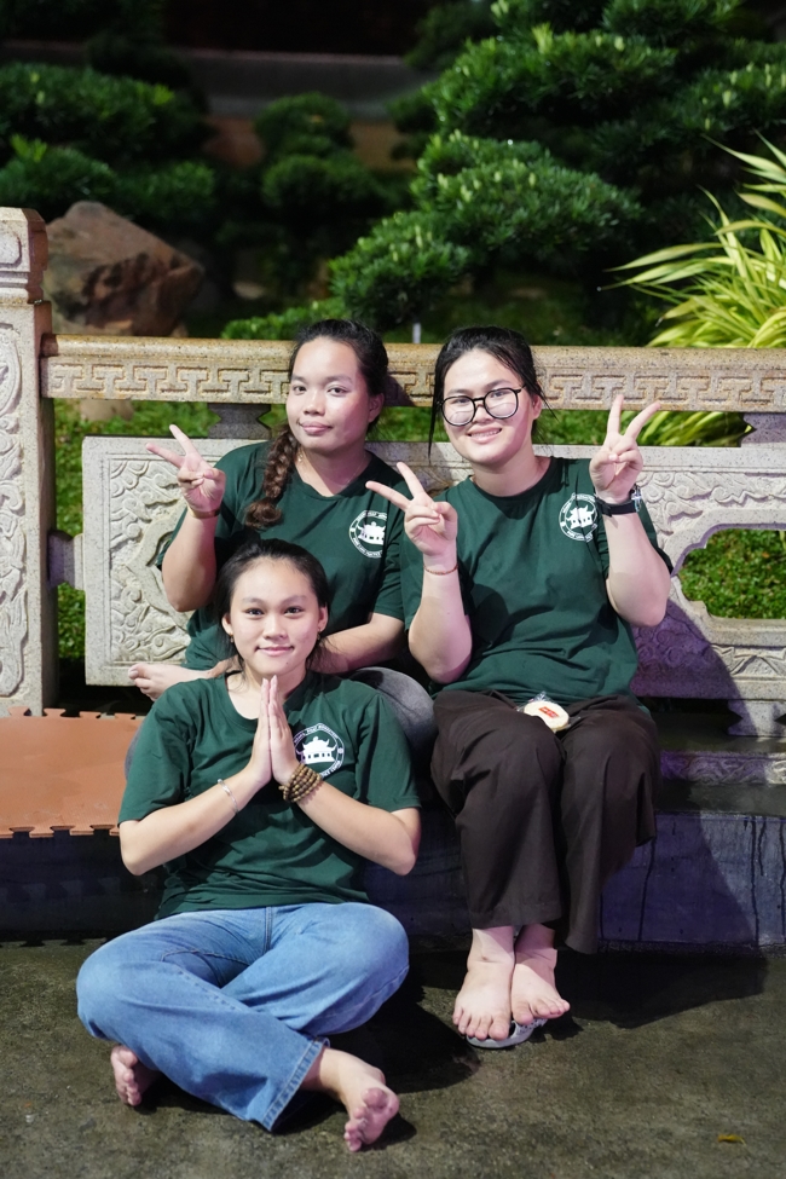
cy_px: 590
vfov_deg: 33.9
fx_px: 1932
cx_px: 393
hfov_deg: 23.0
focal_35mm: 59
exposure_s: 1/100
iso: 12800
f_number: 2.8
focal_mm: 59
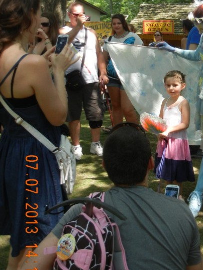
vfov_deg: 32.9
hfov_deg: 24.9
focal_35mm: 57
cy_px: 56
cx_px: 184
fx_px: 446
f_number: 3.5
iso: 160
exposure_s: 1/253
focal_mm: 5.4
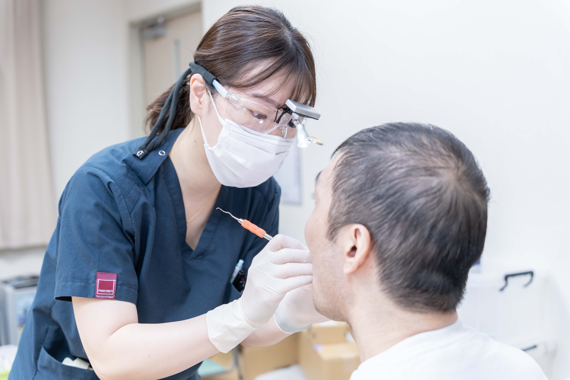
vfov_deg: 31.9
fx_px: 665
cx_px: 285
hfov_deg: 46.4
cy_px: 190
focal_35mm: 42
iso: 800
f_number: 3.2
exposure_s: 1/125
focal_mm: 42
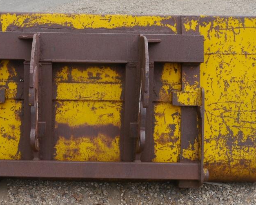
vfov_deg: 29.7
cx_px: 86
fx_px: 387
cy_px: 95
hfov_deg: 36.3
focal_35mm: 51
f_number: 5.6
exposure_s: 1/160
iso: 160
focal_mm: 16
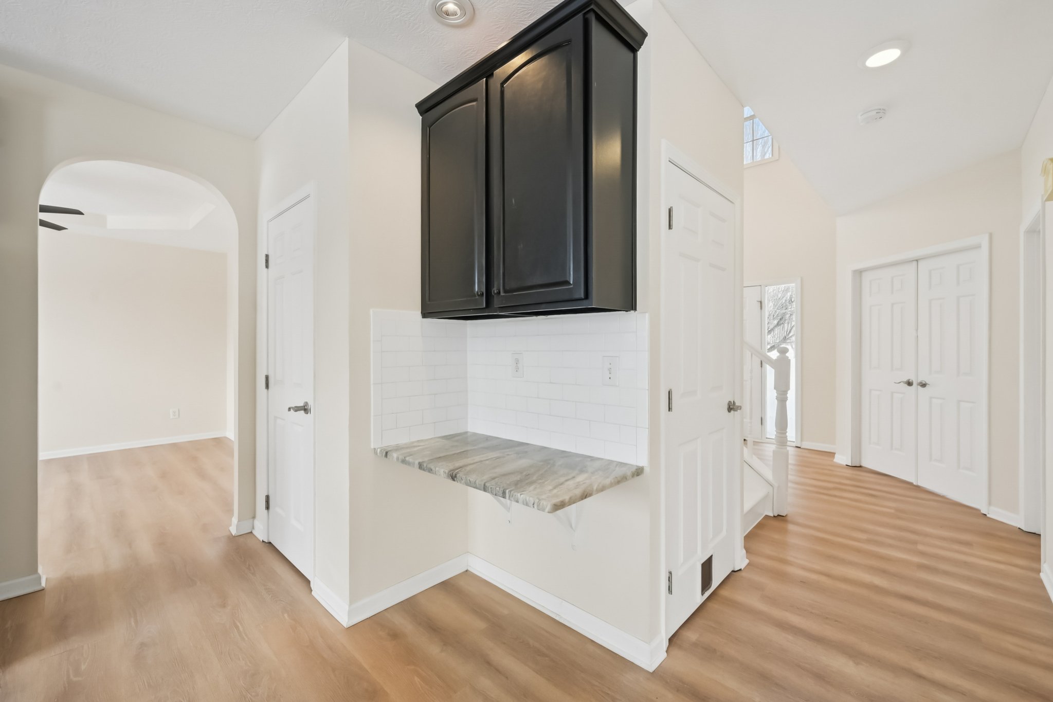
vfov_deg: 79.2
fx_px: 424
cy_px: 351
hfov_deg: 102.3
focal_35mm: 14
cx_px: 526
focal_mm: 14.5
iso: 500
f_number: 8
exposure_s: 1/200
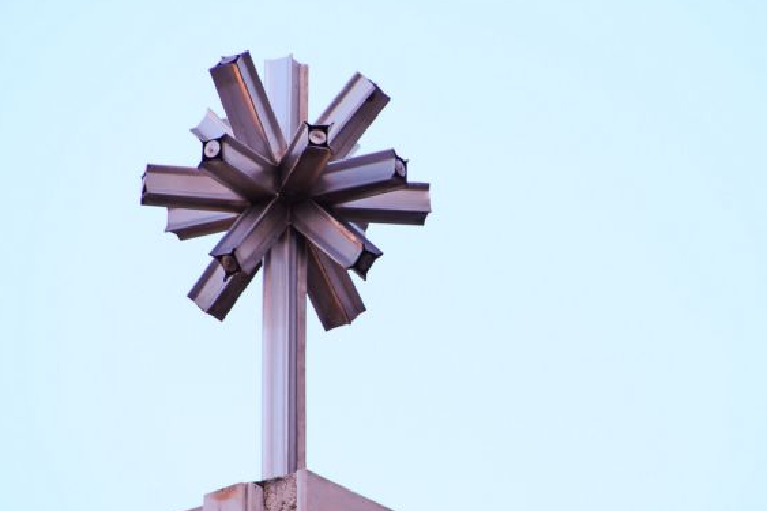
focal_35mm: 575
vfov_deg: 2.4
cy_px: 299
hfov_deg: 3.6
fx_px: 12246
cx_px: 362
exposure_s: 1/200
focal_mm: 270
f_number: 7.1
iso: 320
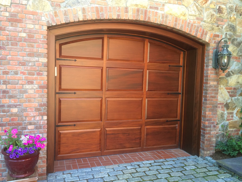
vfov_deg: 48.2
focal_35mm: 29
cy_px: 91
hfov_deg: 61.7
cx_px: 121
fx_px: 203
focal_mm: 4.15
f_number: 2.2
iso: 40
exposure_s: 1/40
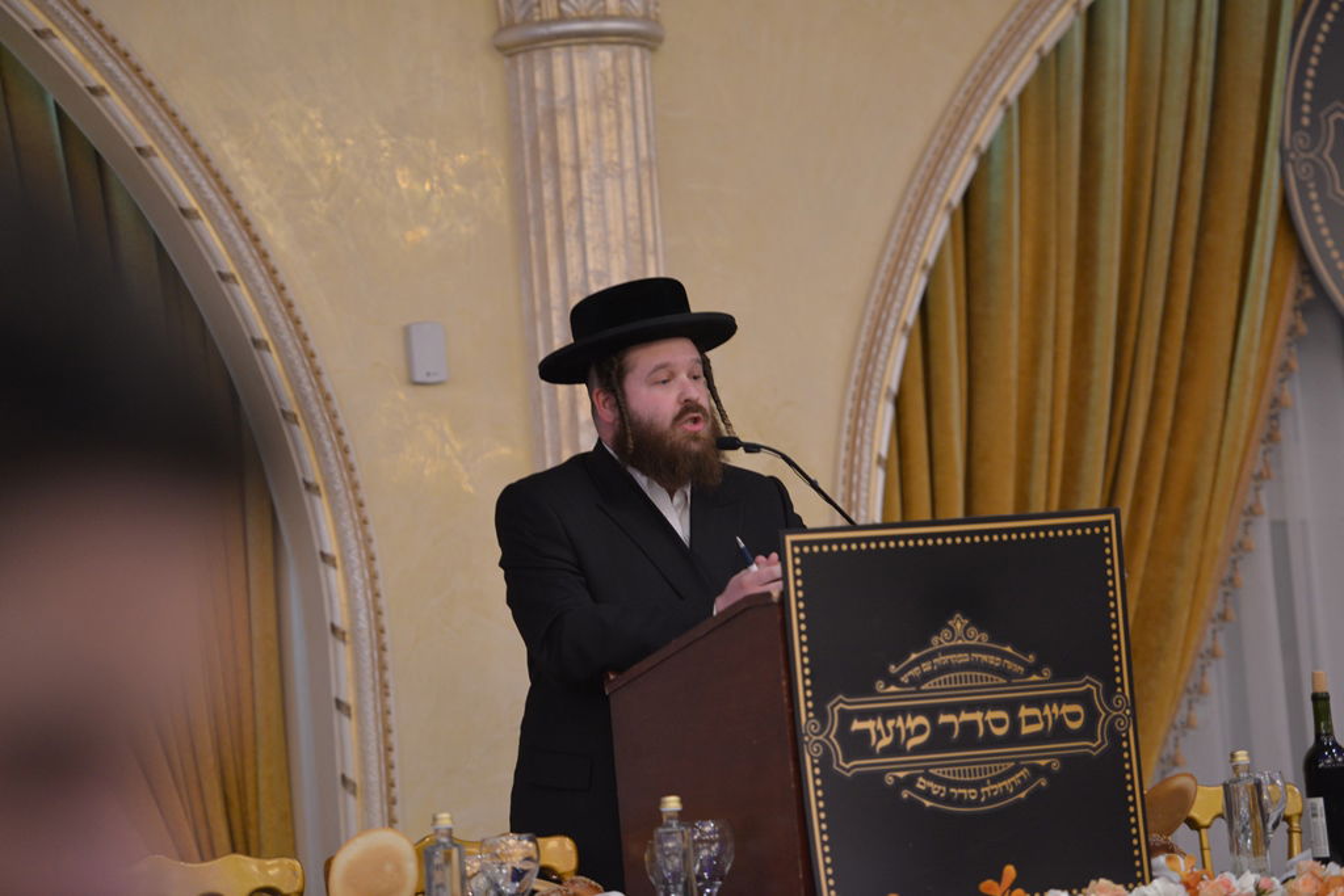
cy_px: 448
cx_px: 672
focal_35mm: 135
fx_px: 5040
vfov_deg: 10.2
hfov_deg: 15.2
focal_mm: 135
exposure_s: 1/100
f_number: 2.8
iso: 2000
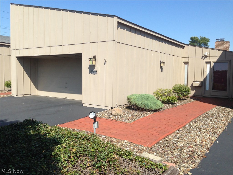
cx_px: 116
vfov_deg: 42.9
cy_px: 88
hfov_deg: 55.4
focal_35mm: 33
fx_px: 222
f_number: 2.4
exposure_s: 1/1391
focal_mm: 4.12
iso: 50
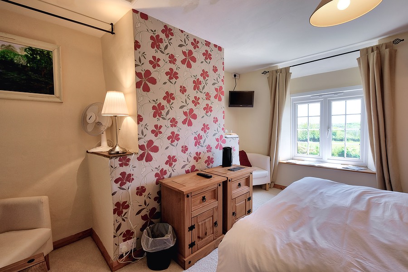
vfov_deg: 77.3
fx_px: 170
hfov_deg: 100.4
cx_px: 204
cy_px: 136
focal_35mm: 15
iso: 320
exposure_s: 1/30
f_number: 8
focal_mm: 10
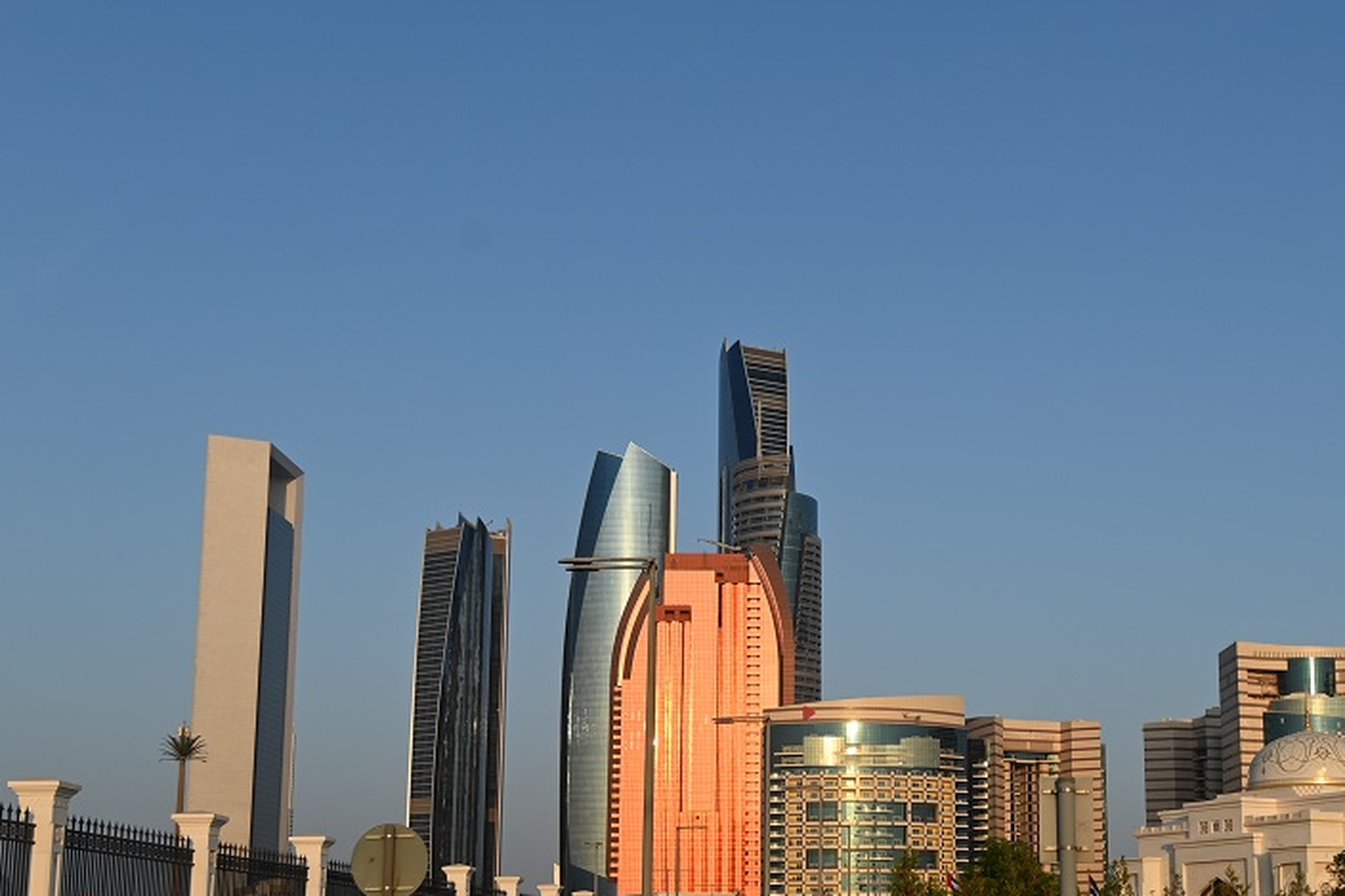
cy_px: 618
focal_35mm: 51
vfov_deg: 26.3
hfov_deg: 38.4
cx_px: 904
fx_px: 1905
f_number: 6.3
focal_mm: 24
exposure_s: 1/320
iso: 100
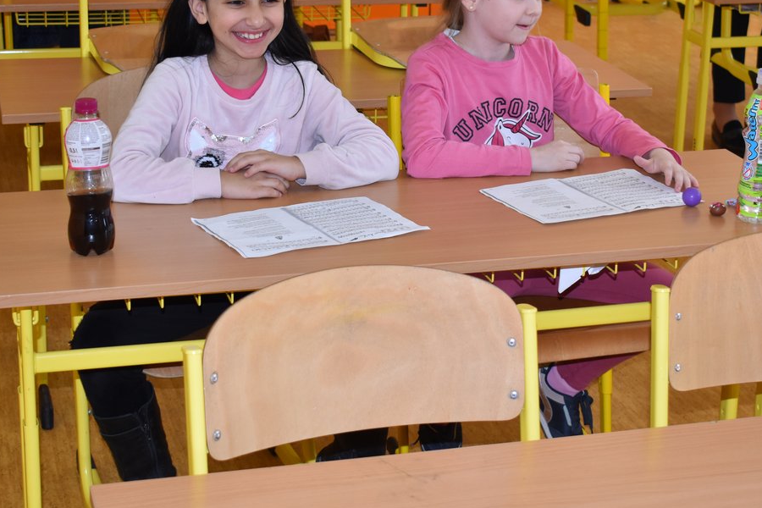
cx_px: 442
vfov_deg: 17.0
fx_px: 1693
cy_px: 178
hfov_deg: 25.3
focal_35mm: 80
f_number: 4.8
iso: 800
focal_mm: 40
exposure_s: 1/80
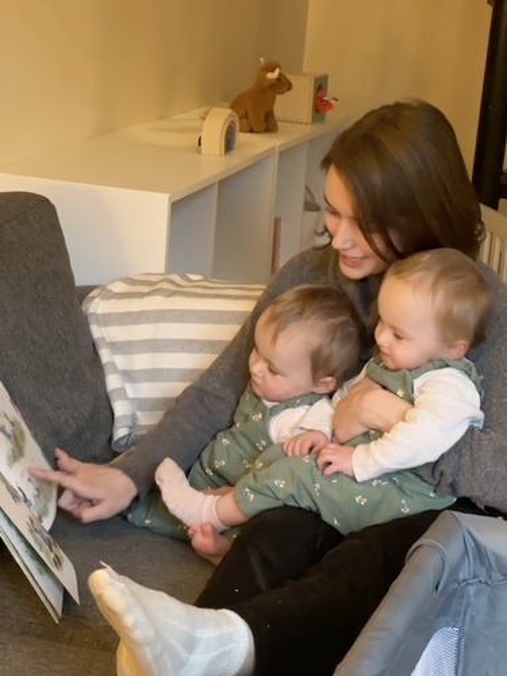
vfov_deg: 25.3
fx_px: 1504
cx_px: 254
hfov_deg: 19.1
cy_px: 338
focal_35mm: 77
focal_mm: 9
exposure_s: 1/25
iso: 1600
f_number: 2.8
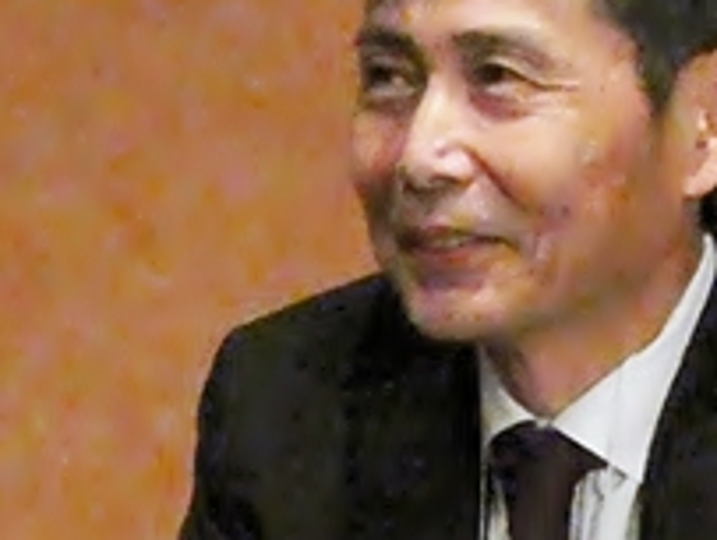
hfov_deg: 1.9
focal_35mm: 1042
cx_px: 586
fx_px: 21621
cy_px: 618
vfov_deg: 1.4
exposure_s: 1/125
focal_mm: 47.5
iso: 3200
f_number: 5.6
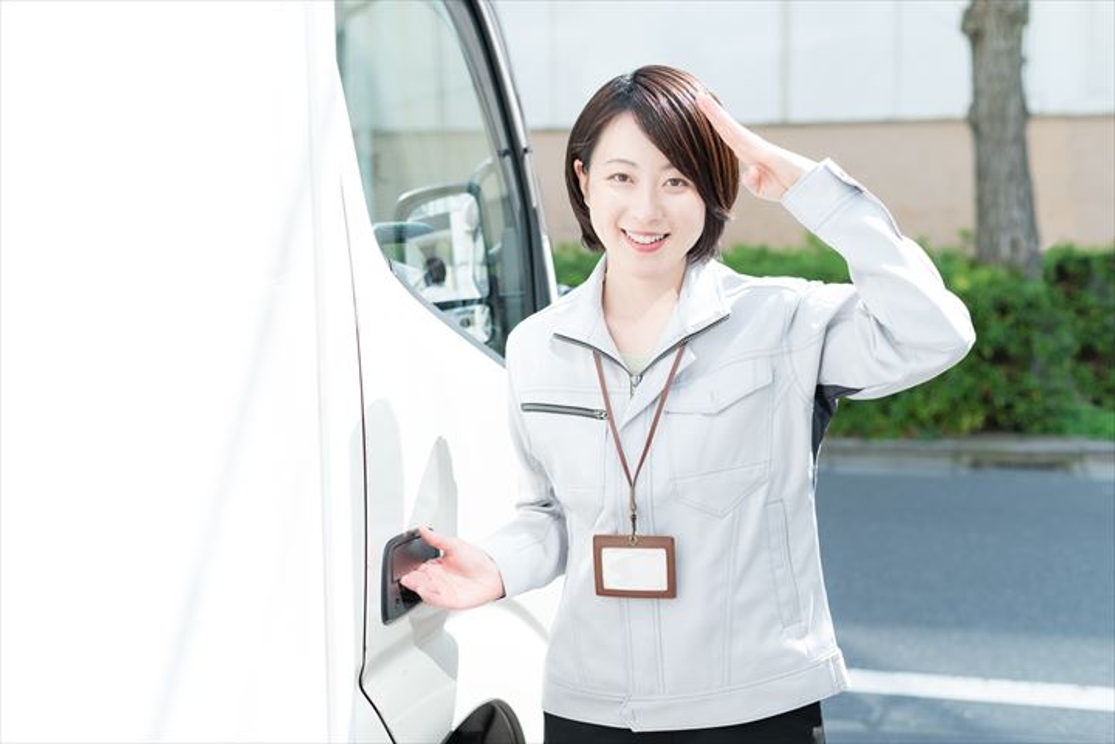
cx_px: 558
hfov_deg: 39.6
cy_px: 372
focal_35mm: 50
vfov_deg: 27.0
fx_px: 1548
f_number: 3.2
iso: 200
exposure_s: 1/1000
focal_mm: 50
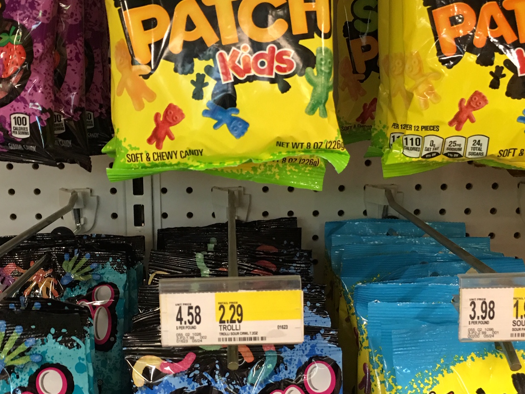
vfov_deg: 30.8
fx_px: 713
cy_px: 227
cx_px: 217
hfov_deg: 40.3
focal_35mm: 47
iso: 80
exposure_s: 1/15
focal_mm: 4.15
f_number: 2.2
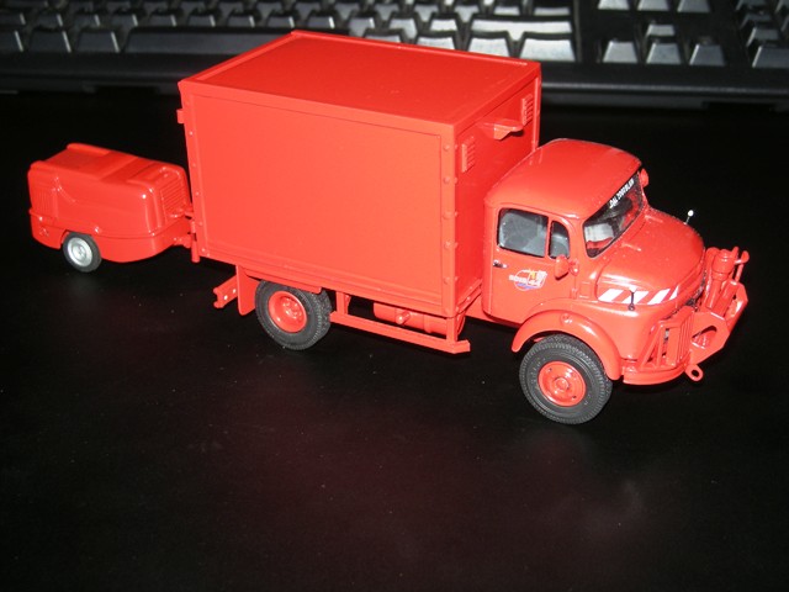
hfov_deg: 35.5
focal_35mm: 54
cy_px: 296
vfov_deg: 27.0
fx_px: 1231
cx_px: 394
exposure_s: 1/60
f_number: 6.7
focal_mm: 8.8
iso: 64
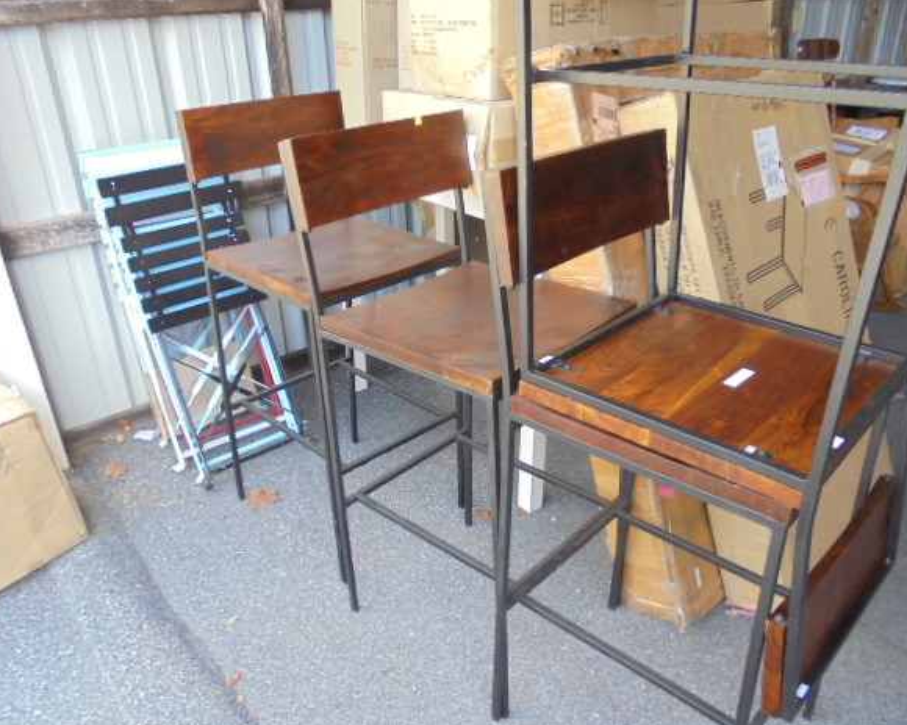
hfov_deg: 62.2
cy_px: 370
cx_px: 461
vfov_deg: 51.5
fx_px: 752
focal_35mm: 28
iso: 100
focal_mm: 4.6
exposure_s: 1/40
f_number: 3.5
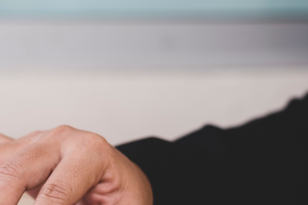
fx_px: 1010
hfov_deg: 17.1
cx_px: 21
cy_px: 217
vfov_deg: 11.5
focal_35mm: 118
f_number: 3.2
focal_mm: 50
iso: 100
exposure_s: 1/200
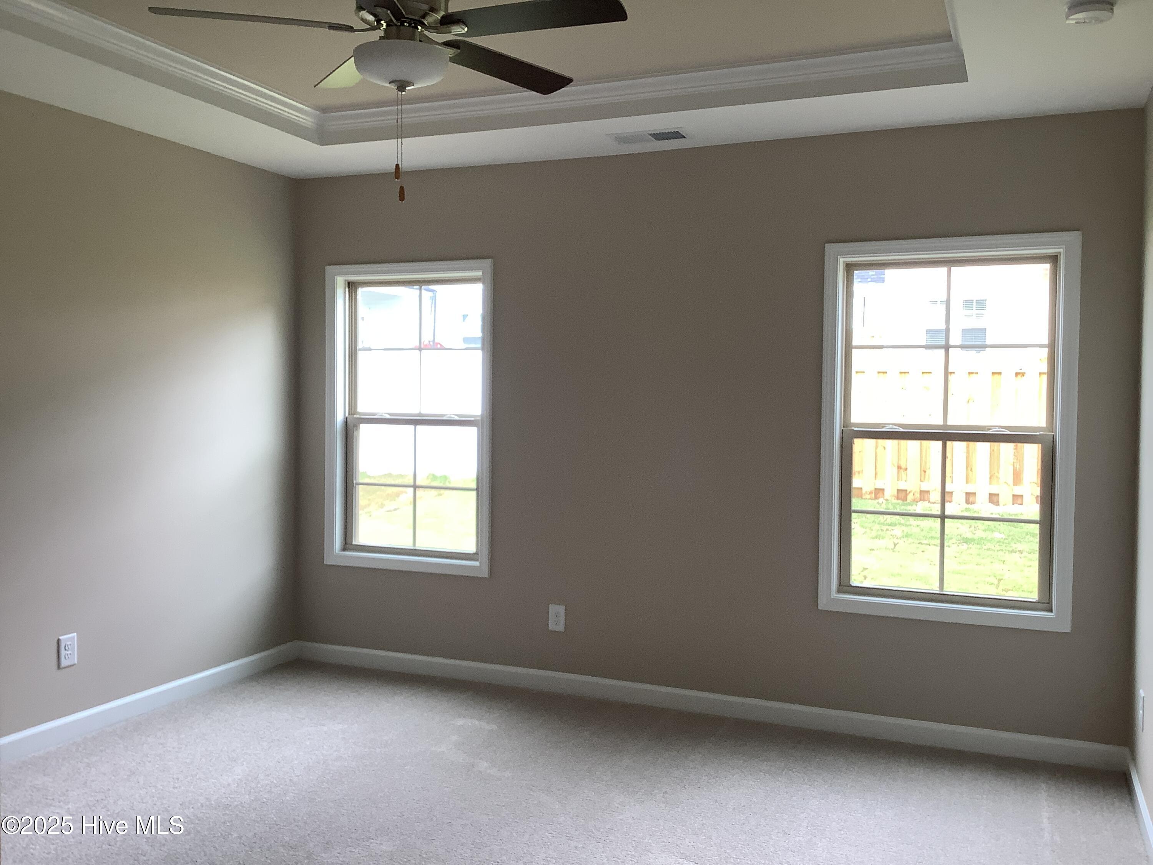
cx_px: 576
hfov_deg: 58.4
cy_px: 432
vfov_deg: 45.4
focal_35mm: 31
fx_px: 1033
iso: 50
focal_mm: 3.3
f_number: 2.4
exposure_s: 1/50
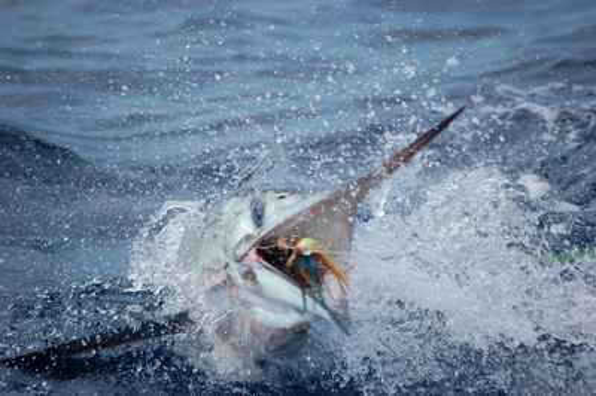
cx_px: 298
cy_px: 198
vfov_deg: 4.6
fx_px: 4962
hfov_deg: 6.9
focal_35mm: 300
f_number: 5.6
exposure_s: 1/1000
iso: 280
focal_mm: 200
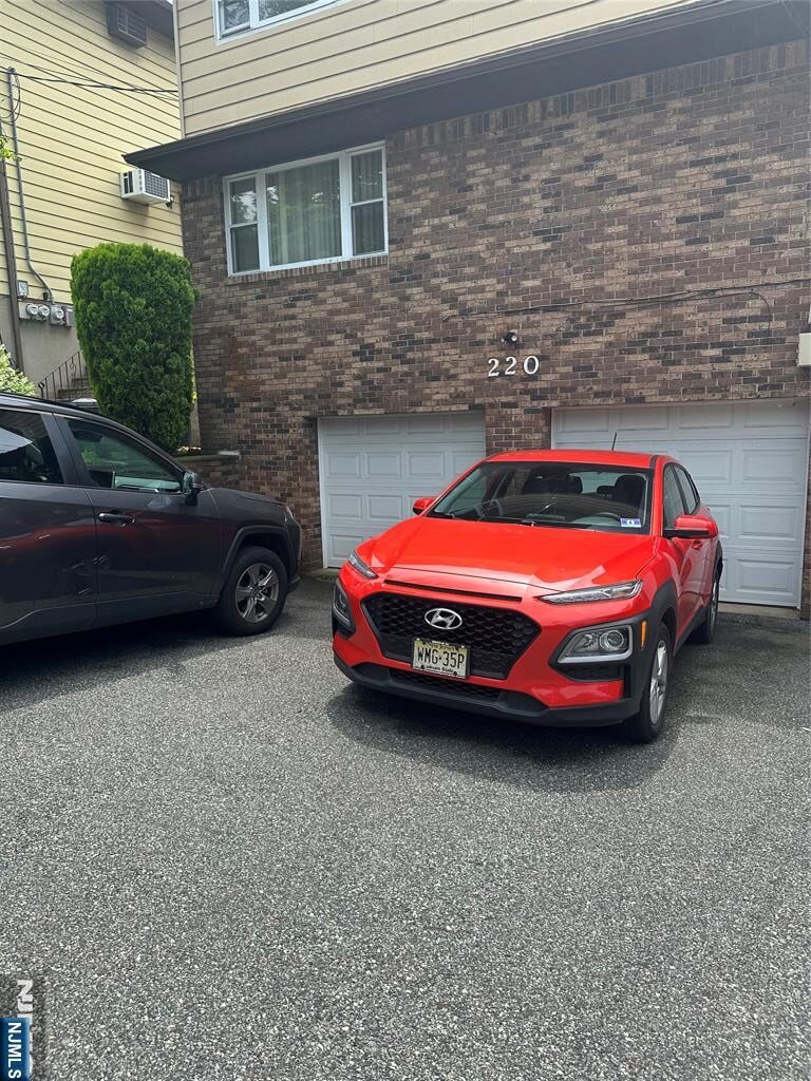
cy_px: 540
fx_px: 750
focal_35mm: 24
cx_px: 406
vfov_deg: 71.6
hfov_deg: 56.8
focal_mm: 6.86
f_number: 1.78
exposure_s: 1/1812
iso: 80
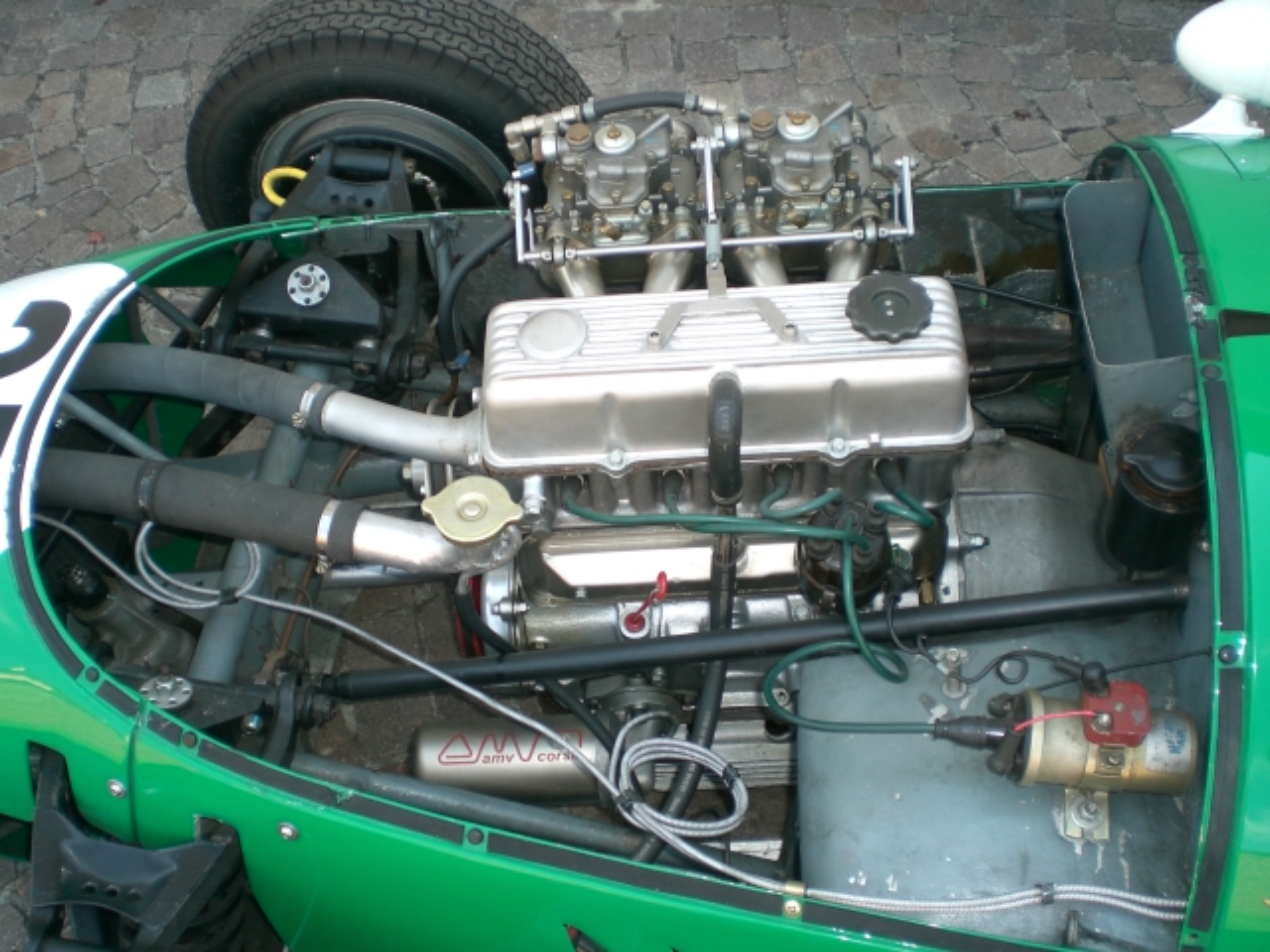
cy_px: 476
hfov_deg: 49.0
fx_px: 1394
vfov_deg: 37.7
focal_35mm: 38
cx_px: 635
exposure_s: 1/100
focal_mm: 6.3
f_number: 3.1
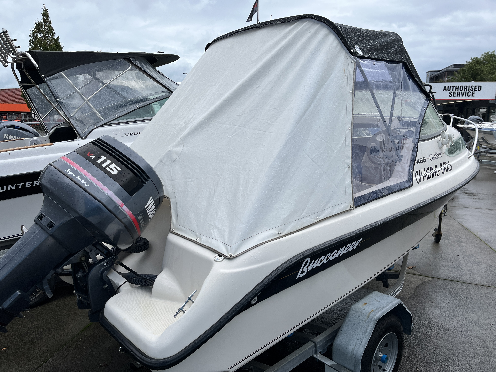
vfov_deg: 53.1
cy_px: 186
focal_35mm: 26
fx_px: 373
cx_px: 248
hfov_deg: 67.3
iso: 50
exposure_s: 1/2268
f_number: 1.6
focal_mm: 5.1
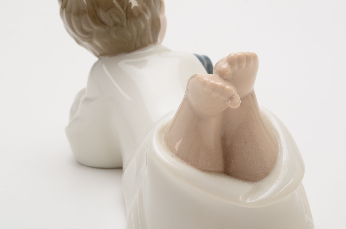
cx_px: 173
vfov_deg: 16.5
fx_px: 791
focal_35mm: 82
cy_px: 114
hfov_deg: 24.7
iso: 100
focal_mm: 55
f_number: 25
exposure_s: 1/160
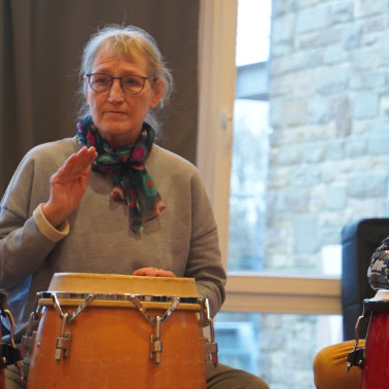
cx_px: 644
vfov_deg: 8.1
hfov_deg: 7.9
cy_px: 123
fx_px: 2746
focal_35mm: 216
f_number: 4
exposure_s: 1/160
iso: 1600
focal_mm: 75
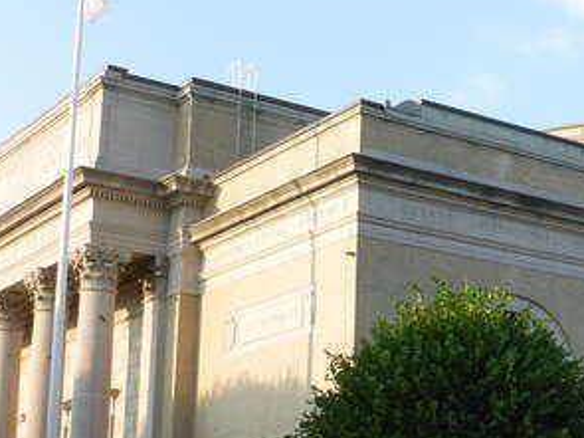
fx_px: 1282
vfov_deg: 19.3
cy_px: 319
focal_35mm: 76
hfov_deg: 24.4
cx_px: 594
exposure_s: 1/320
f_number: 3.3
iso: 100
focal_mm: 5
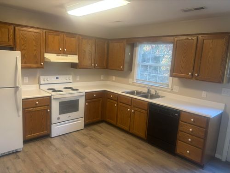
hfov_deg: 67.3
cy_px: 86
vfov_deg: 53.1
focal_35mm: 26
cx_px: 115
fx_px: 173
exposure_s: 1/60
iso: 250
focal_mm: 5.96
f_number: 1.6
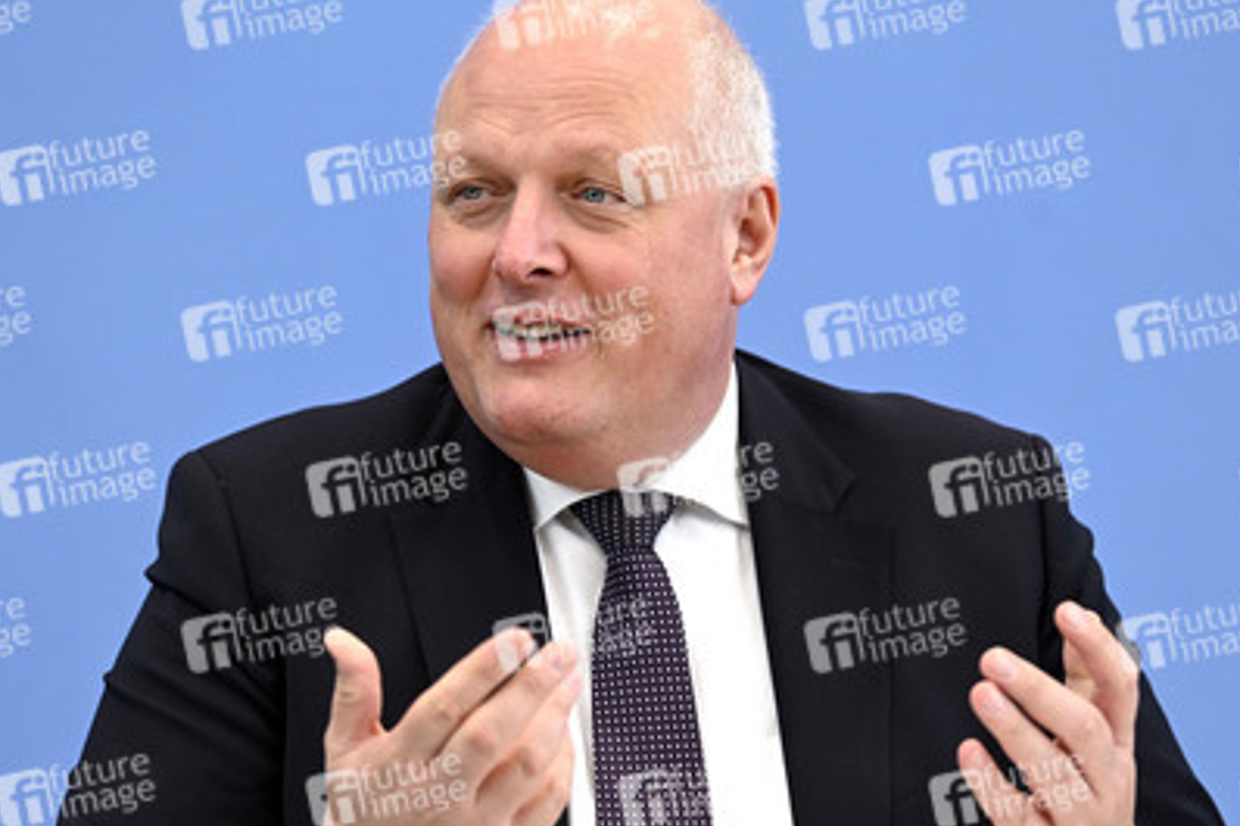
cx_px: 615
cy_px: 402
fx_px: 4682
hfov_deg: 15.1
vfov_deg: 10.1
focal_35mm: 136
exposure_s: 1/800
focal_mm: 120
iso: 2000
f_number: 4
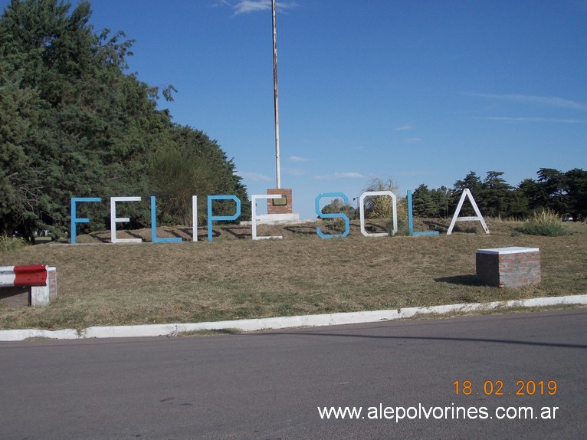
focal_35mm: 43
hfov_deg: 43.9
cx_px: 294
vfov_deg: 33.6
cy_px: 220
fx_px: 729
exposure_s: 1/500
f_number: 6.5
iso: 80
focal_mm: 6.1
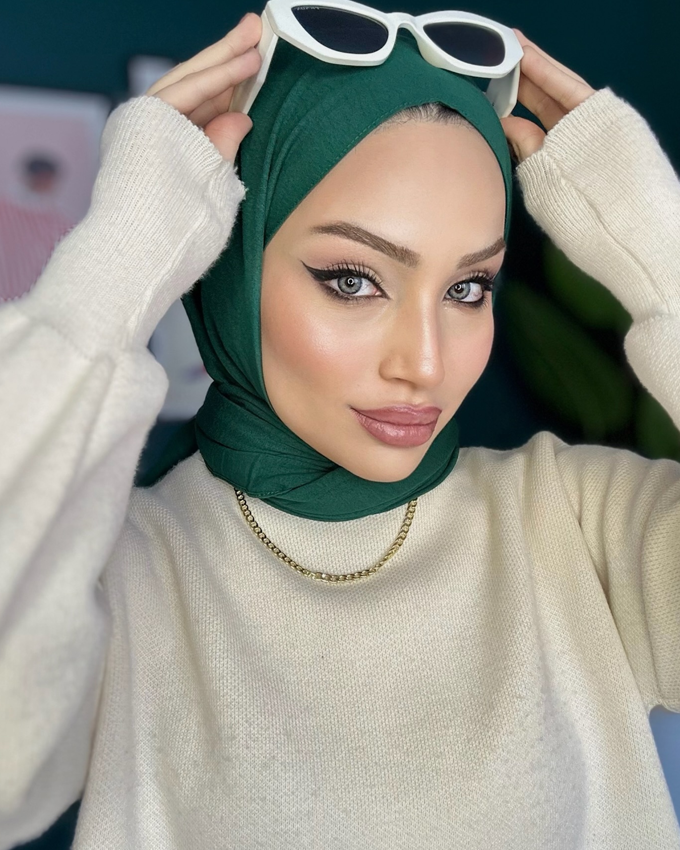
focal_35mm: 35
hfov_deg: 42.2
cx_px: 358
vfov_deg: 51.5
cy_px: 426
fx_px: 880
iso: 80
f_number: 1.9
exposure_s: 1/50
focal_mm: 2.69
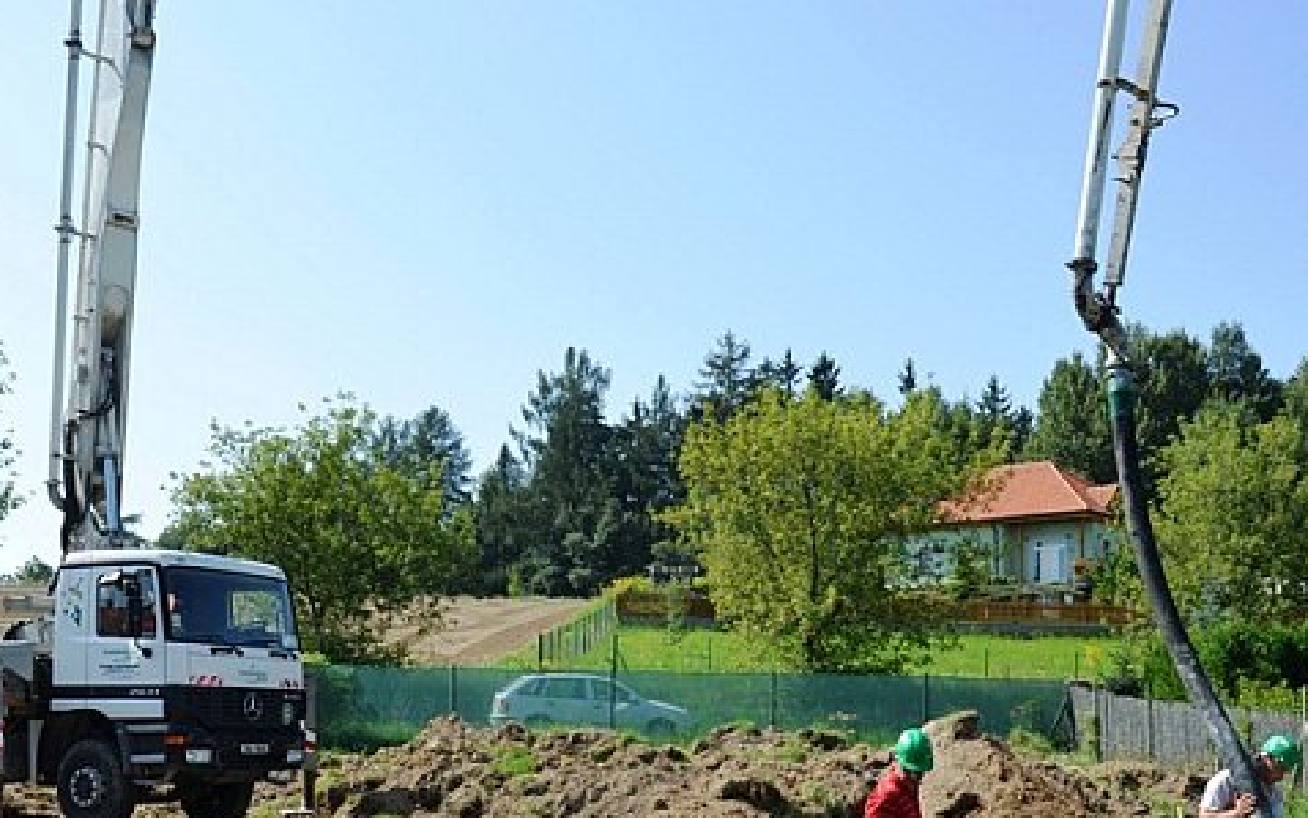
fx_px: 1640
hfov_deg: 43.3
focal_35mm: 46
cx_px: 550
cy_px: 678
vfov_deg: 27.3
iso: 125
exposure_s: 1/250
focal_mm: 18
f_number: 8
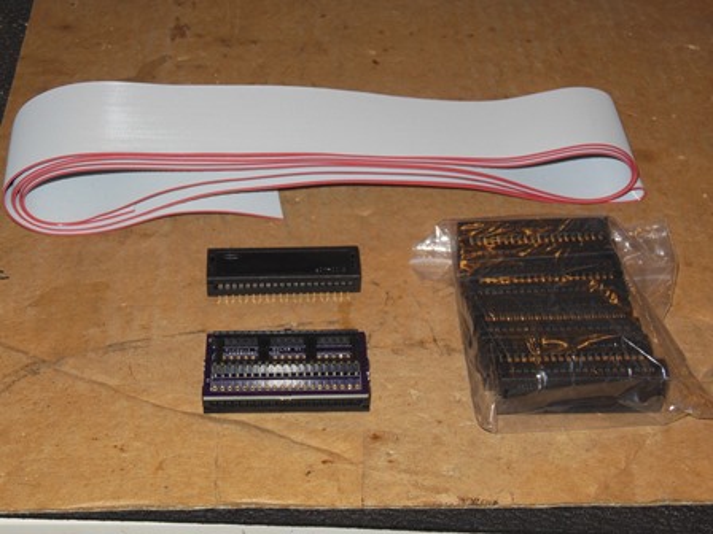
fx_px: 1359
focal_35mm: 66
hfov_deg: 29.4
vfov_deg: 22.3
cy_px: 267
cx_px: 356
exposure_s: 1/60
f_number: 4.3
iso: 200
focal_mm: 11.7
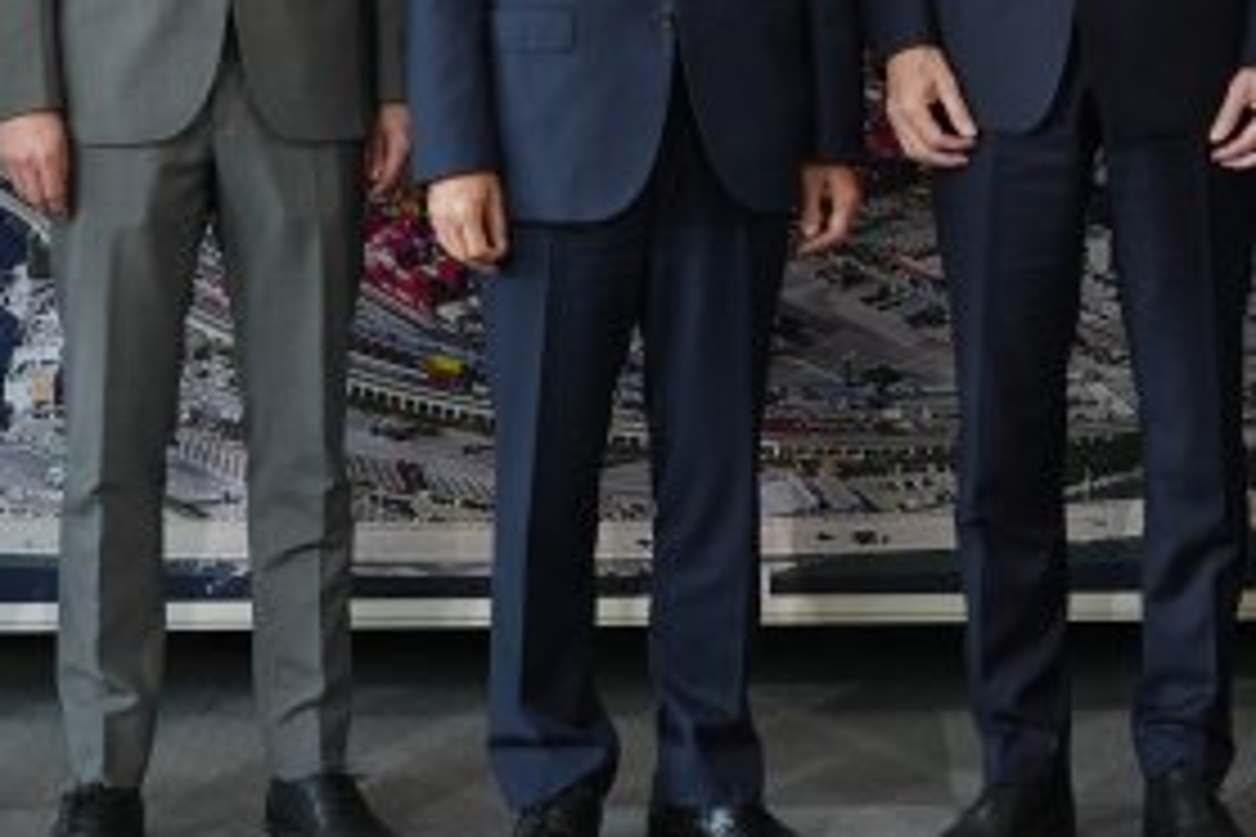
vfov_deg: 12.0
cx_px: 824
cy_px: -178
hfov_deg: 18.2
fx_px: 3907
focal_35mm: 112
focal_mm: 39
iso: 400
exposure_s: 1/40
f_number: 4
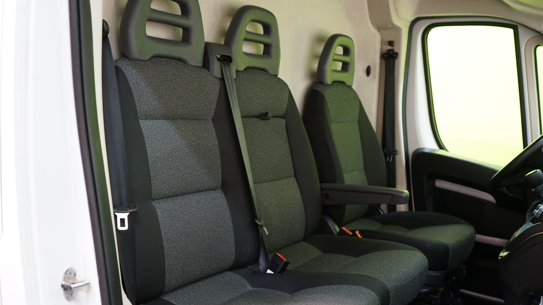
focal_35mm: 33
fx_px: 475
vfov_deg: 35.5
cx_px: 279
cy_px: 187
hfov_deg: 59.5
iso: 1250
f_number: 3.5
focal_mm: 29
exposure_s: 1/30
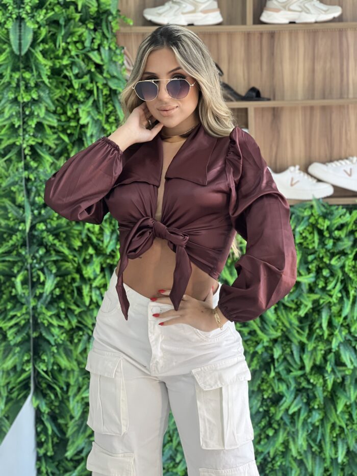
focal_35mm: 77
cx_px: 178
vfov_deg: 25.3
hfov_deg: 19.1
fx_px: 1059
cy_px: 238
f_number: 2.8
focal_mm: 9
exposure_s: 1/60
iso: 160
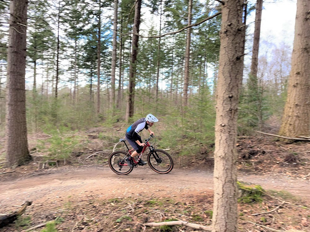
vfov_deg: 53.1
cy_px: 116
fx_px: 233
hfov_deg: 67.3
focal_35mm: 26
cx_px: 155
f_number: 1.6
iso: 64
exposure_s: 1/121
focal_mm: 4.2
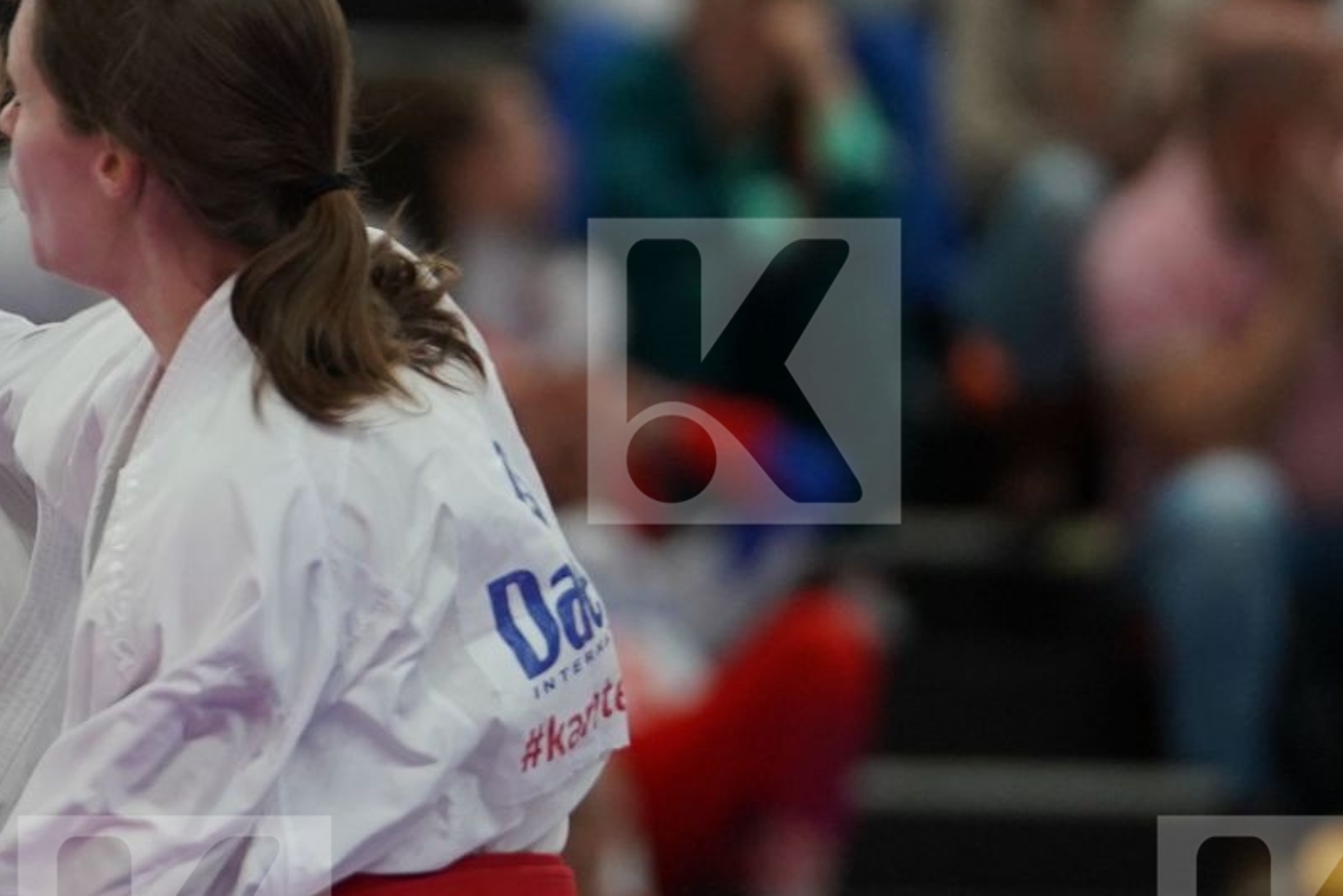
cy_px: 372
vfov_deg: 2.1
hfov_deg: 3.2
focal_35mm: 644
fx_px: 24028
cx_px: 175
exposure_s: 1/1000
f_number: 2.8
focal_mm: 191
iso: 1250
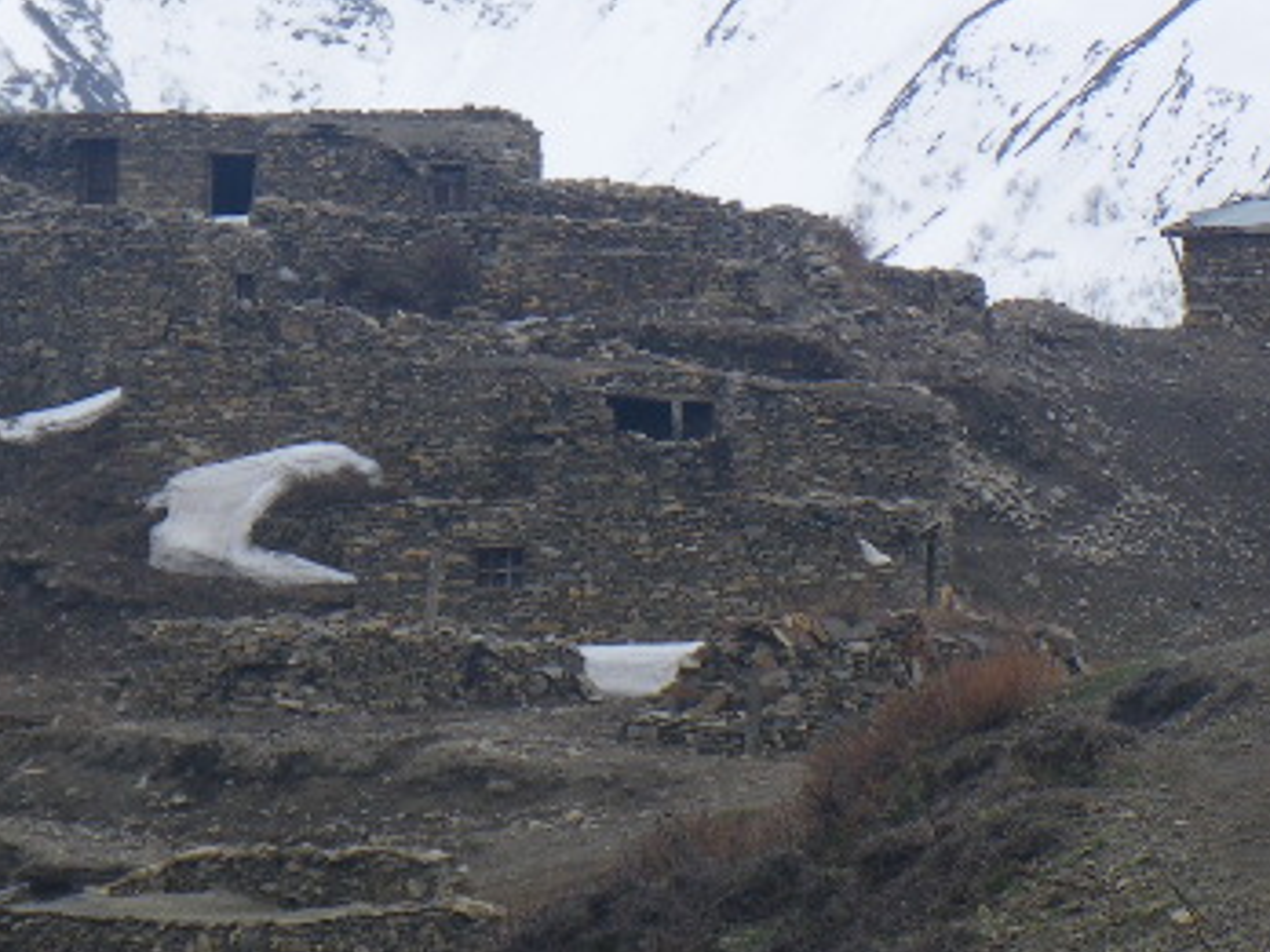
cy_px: 288
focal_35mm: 189
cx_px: 549
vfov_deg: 7.9
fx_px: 6934
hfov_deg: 10.5
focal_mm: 13.7
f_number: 5.8
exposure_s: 1/125
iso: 50
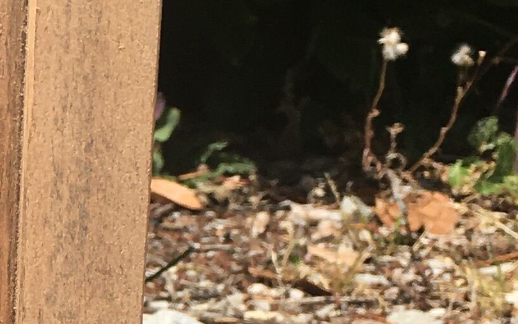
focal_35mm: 153
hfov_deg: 13.0
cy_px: 467
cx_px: -242
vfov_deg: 8.4
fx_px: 2160
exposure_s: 1/1923
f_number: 2.2
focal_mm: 4.15
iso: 25
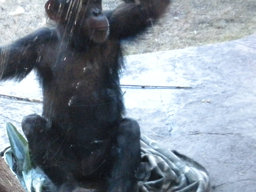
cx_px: 51
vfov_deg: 23.5
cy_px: 136
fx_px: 458
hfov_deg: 30.4
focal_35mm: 62
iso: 800
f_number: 3.5
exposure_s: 1/125
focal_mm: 6.6
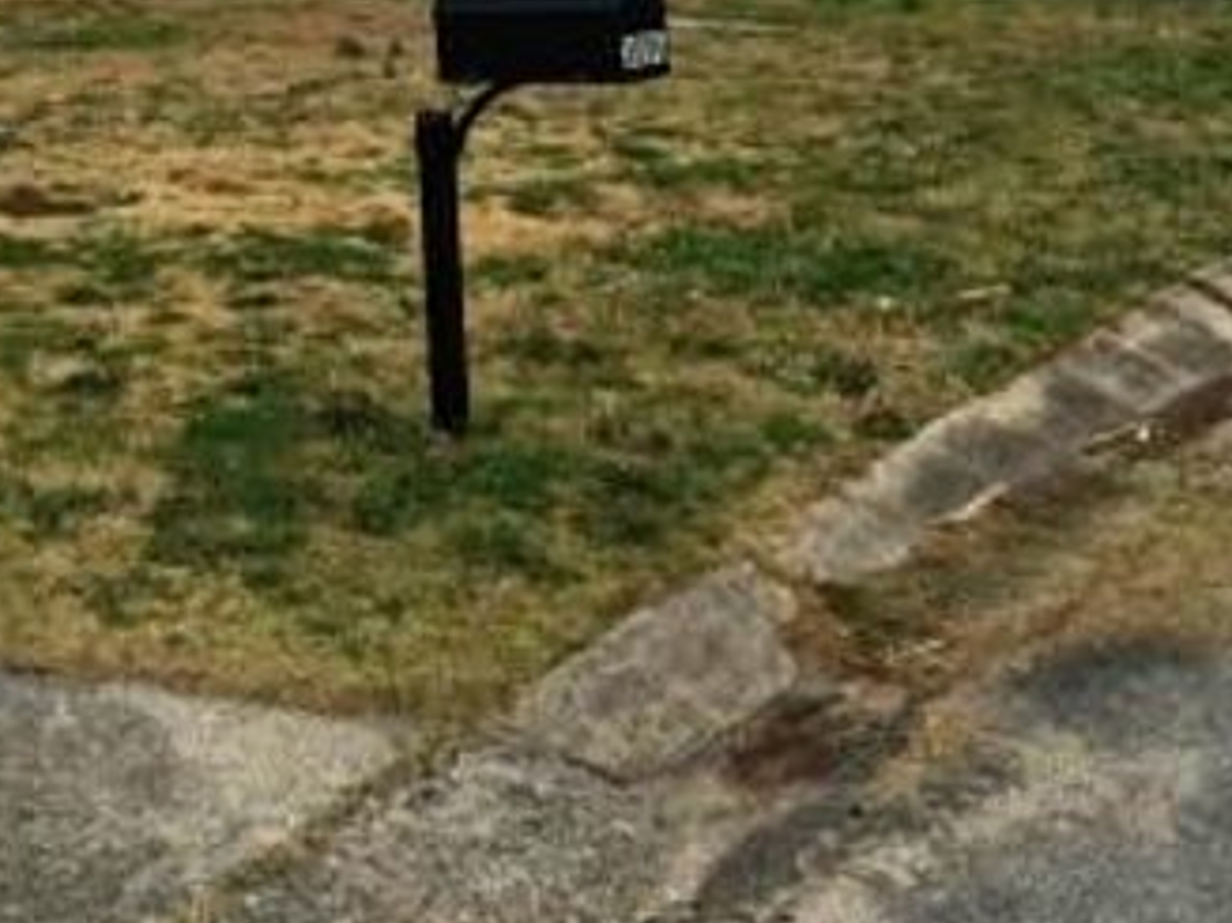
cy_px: 77
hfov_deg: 34.3
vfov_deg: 25.2
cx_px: 499
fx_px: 1992
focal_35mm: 56
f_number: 2.2
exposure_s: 1/1642
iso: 32
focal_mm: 4.15
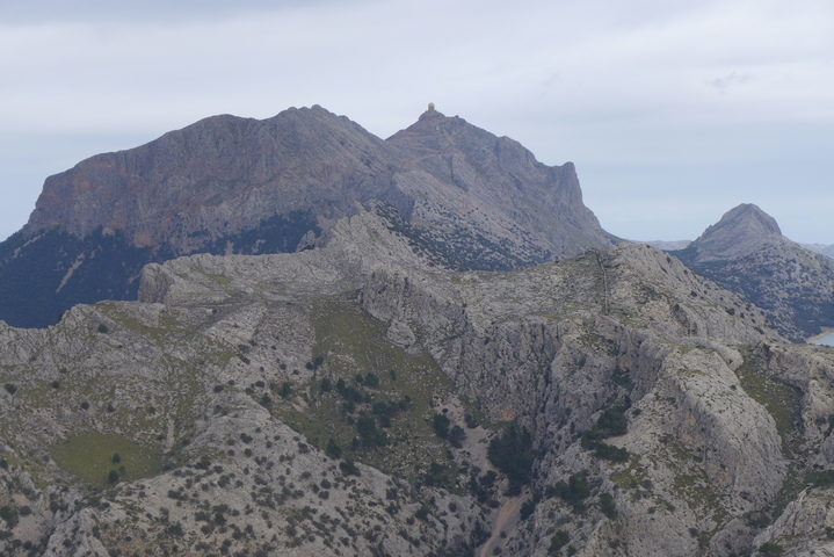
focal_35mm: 90
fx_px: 2086
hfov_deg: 22.6
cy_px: 278
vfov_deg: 15.2
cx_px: 417
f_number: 2.8
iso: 80
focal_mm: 17.7
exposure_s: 1/640
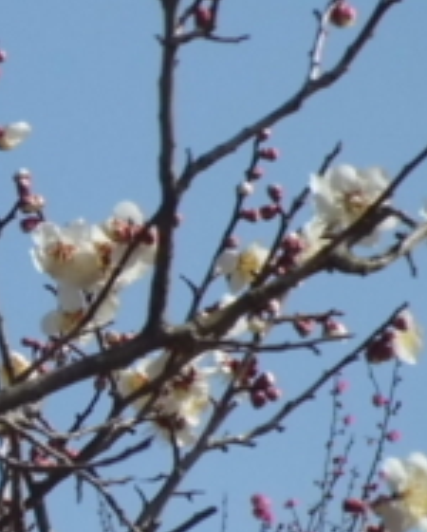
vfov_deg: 7.7
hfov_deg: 6.1
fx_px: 3943
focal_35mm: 250
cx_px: -214
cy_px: 216
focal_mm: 10.7
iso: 64
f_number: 3.9
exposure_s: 1/800
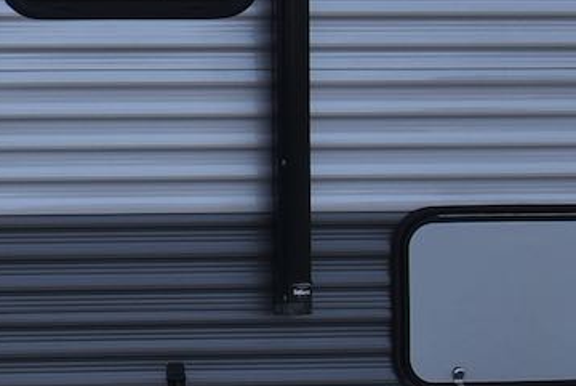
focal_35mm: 112
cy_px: 56
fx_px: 1802
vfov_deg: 12.1
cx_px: -389
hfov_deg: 16.0
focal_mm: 15
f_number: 9
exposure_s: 1/320
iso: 200
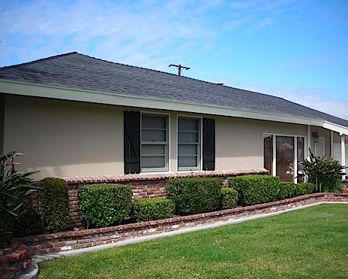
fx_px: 412
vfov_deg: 37.3
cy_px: 139
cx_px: 183
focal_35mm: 40
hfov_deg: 45.8
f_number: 6.4
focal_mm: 6.3
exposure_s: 1/163
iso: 50
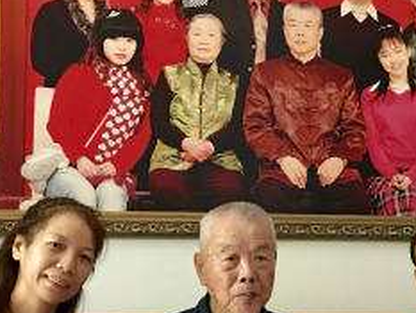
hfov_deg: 26.7
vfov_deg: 20.4
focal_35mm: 72
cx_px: 300
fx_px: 866
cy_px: 220
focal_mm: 3.99
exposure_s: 1/17
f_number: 1.8
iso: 80
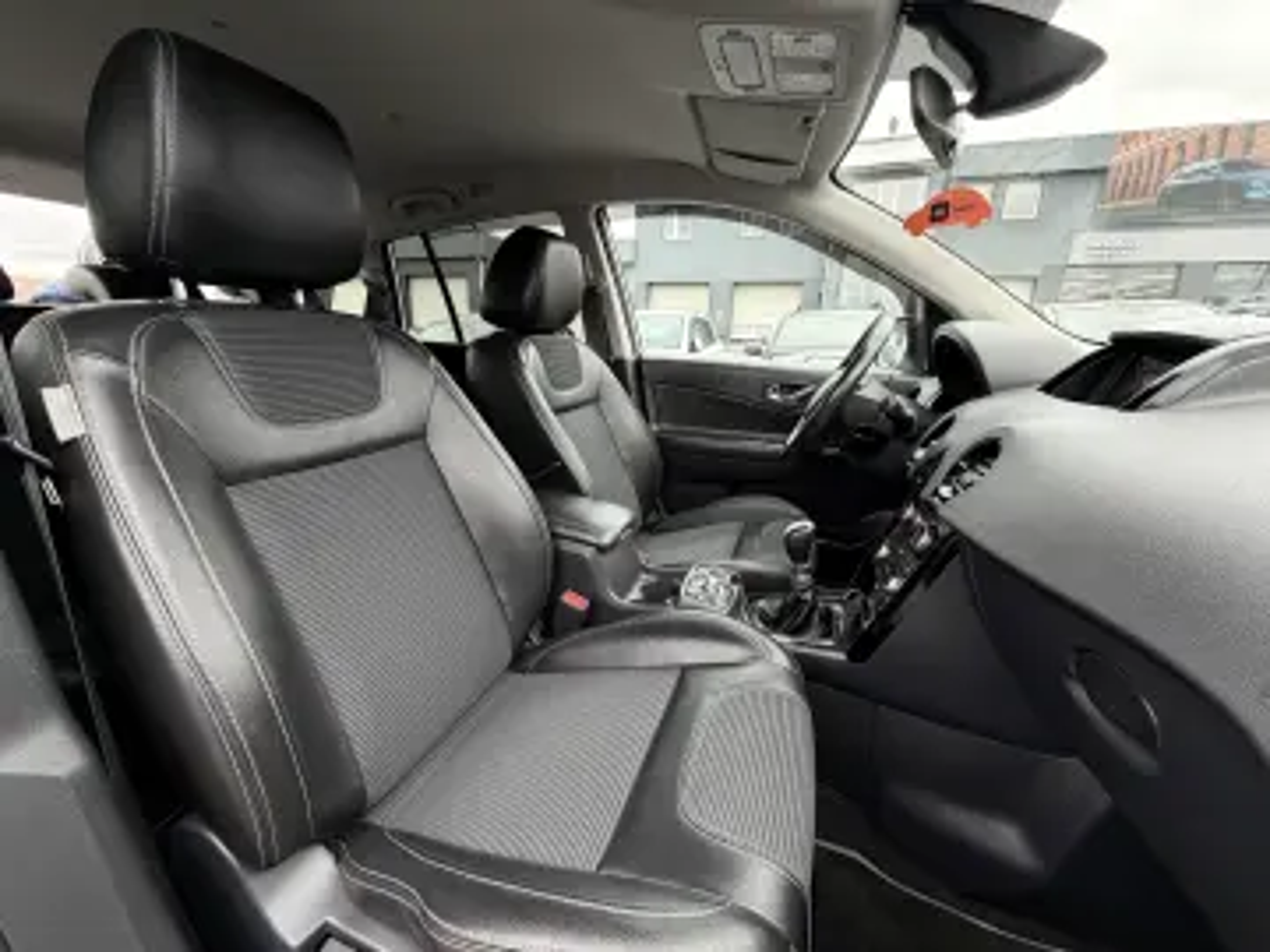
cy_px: 476
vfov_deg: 85.7
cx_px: 635
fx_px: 514
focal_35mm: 14
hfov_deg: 102.1
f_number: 2.2
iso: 160
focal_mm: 2.22
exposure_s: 1/121
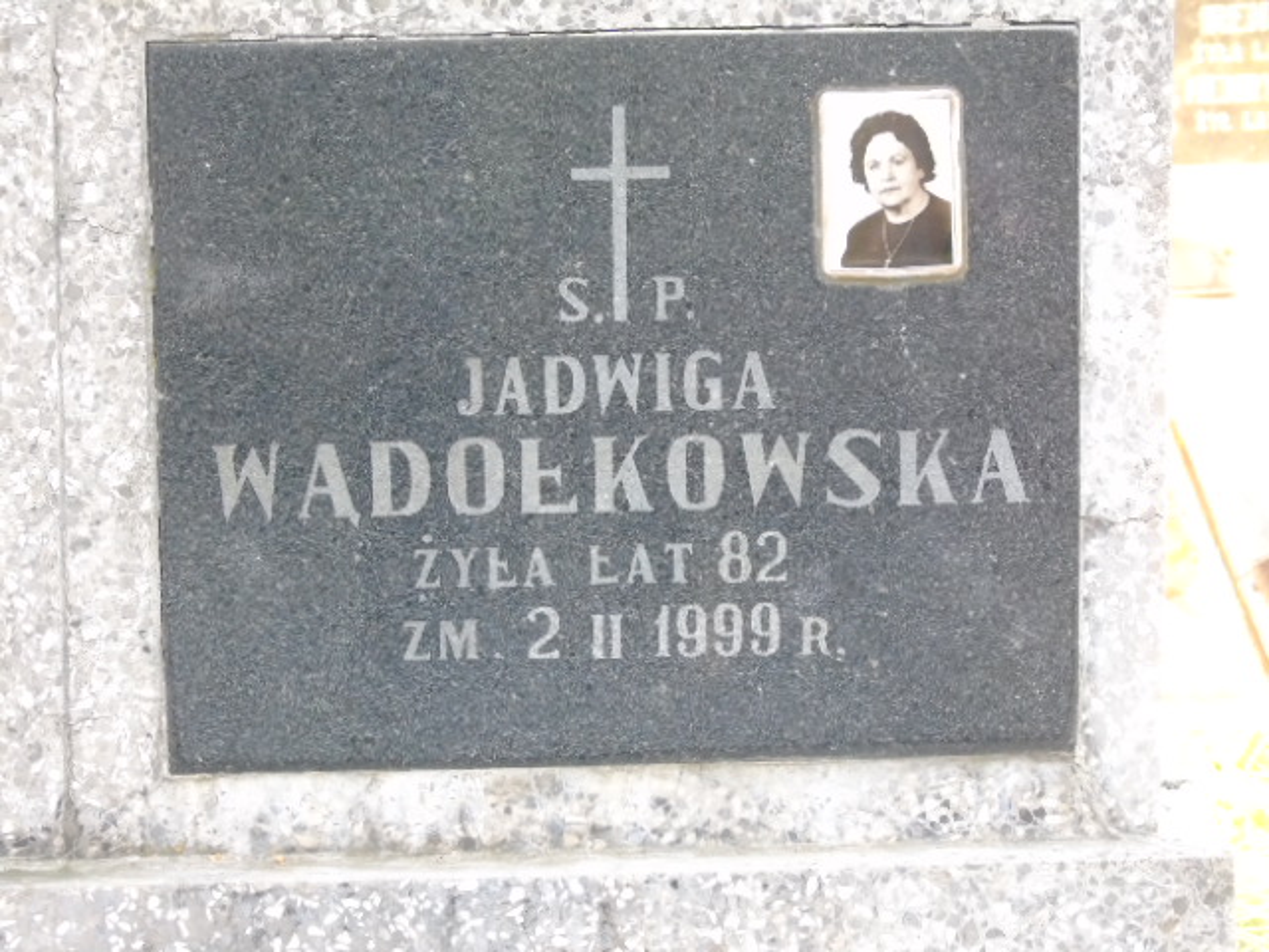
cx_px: 634
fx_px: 5939
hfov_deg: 12.2
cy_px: 476
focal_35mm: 162
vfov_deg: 9.2
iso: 800
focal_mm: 29
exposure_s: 1/60
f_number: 4.9
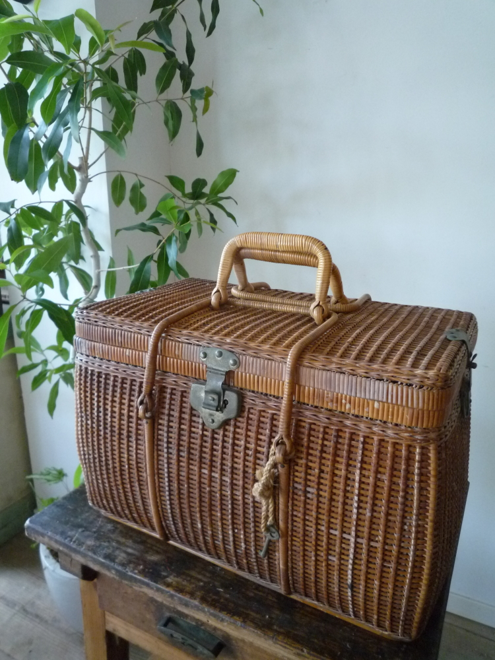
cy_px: 330
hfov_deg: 54.9
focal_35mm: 25
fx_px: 477
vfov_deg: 69.4
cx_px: 248
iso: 400
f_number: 2.8
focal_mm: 4.4
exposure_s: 1/25
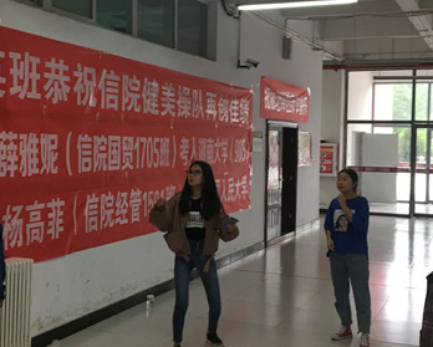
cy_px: 159
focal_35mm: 52
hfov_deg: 36.0
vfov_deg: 29.2
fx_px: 667
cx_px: 233
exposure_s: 1/33
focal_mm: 4.15
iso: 80
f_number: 2.2
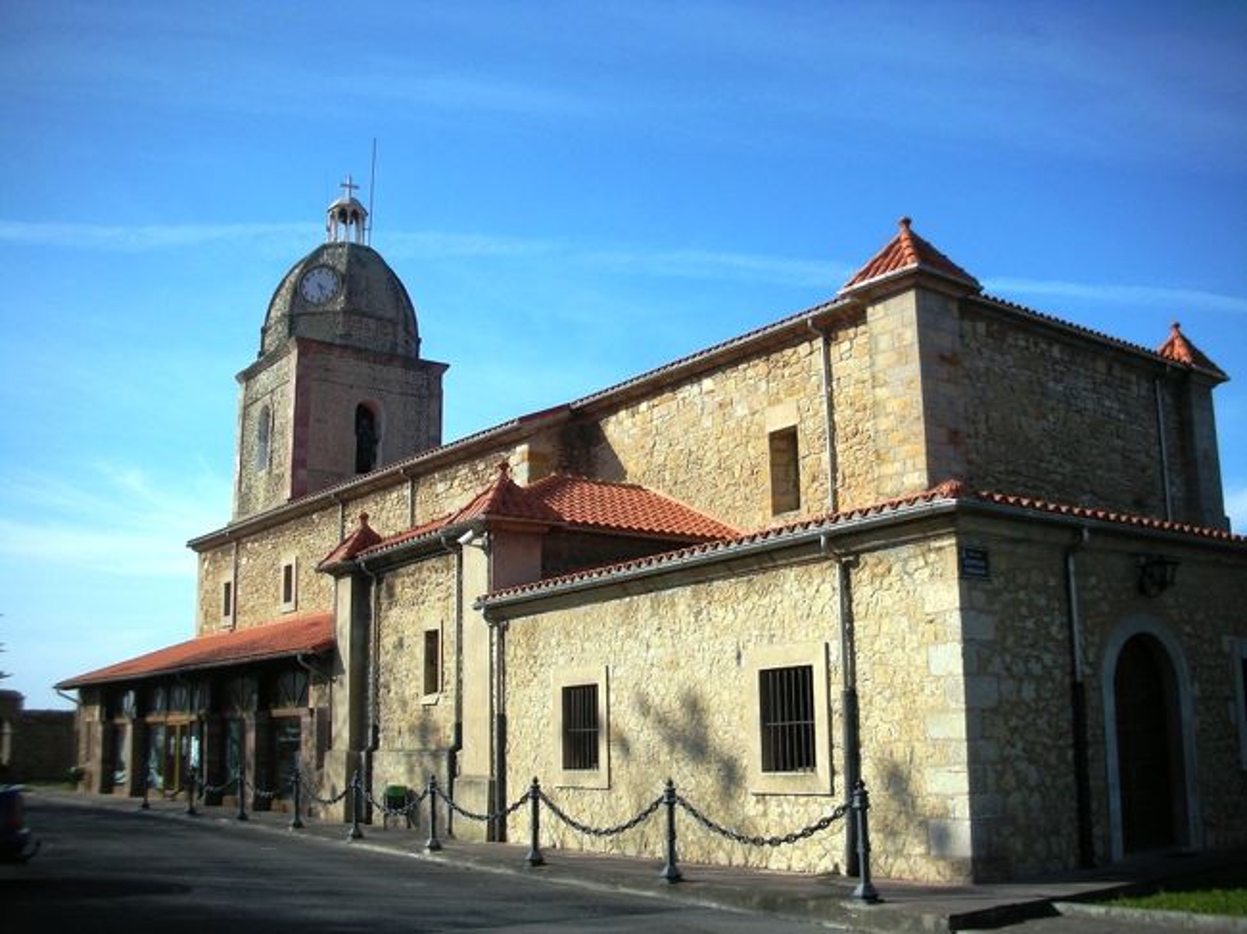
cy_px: 467
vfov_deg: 40.7
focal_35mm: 35
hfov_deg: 52.6
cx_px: 624
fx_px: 1260
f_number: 7.9
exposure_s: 1/124
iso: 53
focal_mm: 5.8
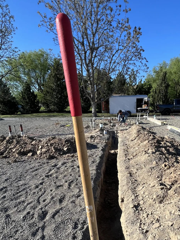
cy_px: 156
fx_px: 139
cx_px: 111
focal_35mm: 20
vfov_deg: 79.6
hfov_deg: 65.1
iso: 32
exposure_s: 1/1064
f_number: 1.8
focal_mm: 1.57
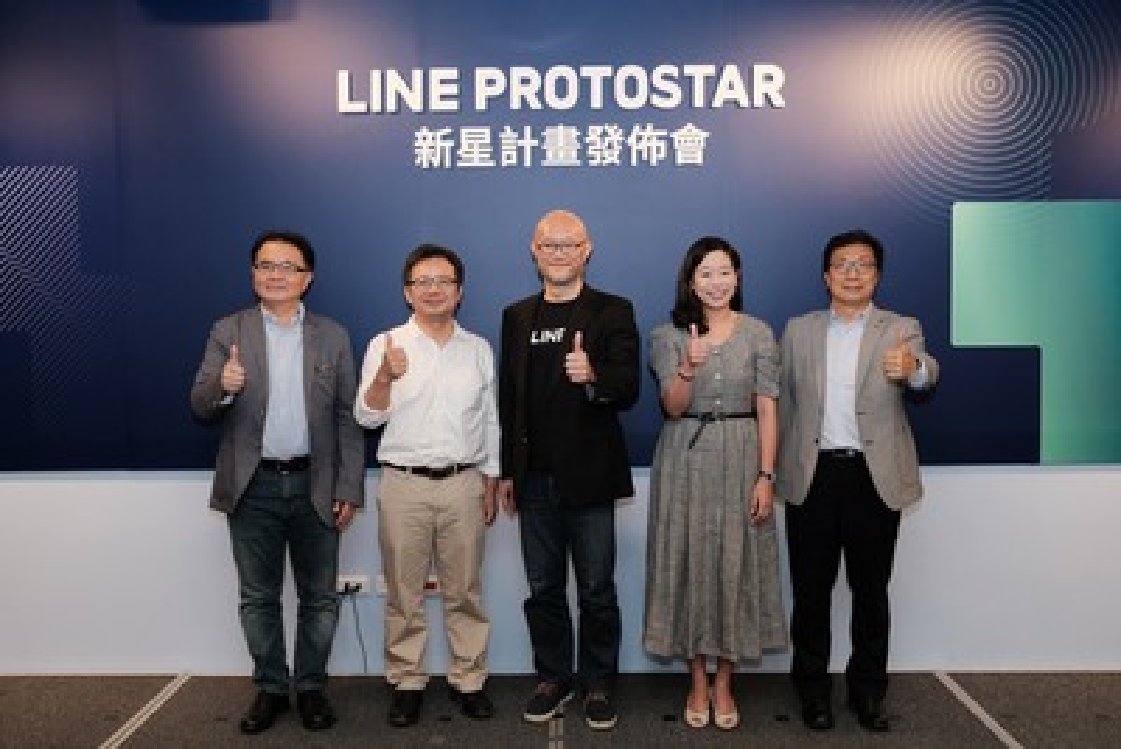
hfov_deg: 54.4
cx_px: 560
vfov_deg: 37.9
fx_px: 1090
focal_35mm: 35
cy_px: 374
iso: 800
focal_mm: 23.4
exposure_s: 1/125
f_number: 3.2
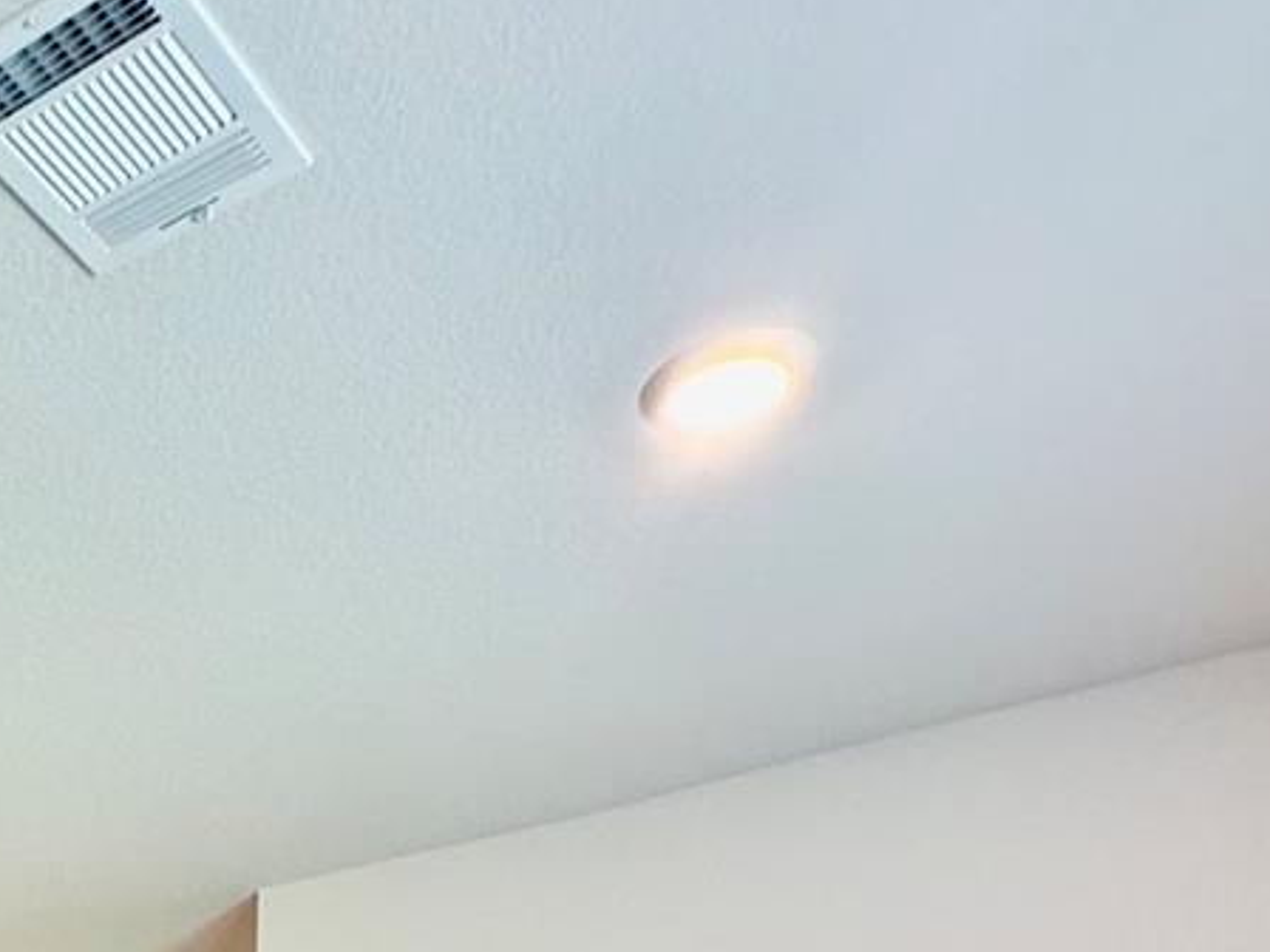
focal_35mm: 48
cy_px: 1655
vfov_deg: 21.5
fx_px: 1761
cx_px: -272
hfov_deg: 32.4
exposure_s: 1/60
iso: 250
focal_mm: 2.22
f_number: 2.2
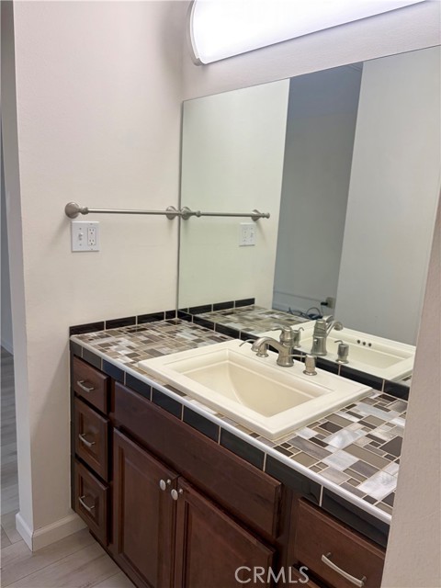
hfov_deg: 53.1
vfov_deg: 67.3
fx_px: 442
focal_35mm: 26
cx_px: 220
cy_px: 294
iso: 125
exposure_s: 1/120
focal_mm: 5.96
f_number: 1.6
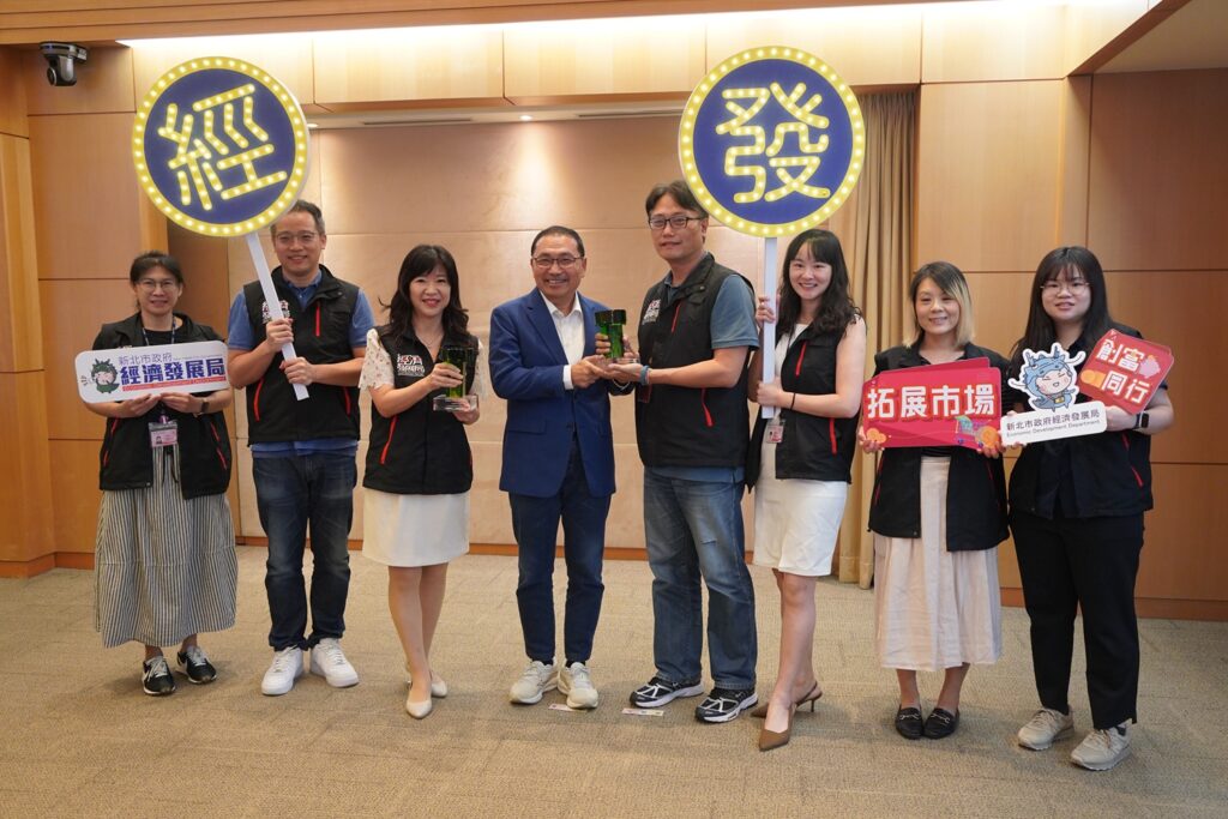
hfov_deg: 60.3
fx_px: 1058
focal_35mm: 31
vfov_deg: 42.3
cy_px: 410
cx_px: 614
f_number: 4
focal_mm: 31
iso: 2500
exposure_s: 1/160
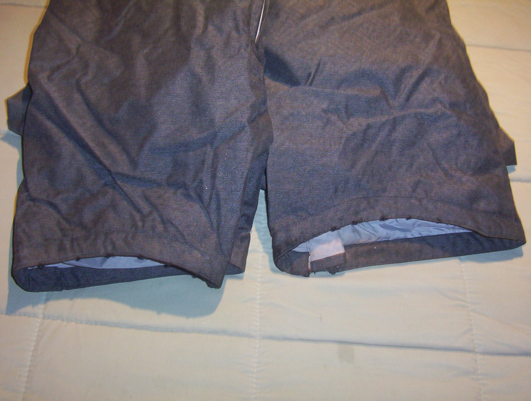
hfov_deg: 51.2
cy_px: 200
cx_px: 266
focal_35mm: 36
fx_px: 554
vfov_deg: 39.8
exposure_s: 1/30
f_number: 2.76
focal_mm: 5.54
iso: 140
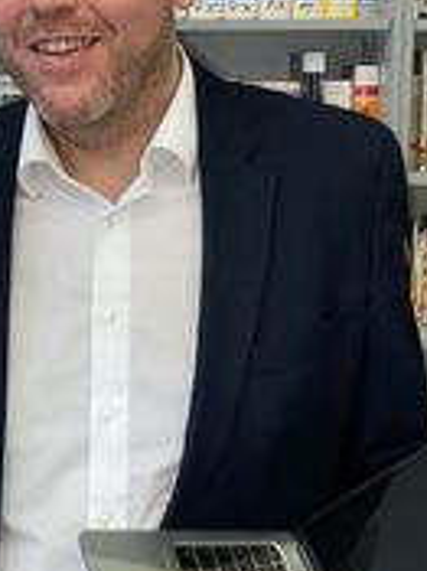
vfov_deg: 25.6
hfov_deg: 19.1
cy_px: 202
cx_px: 78
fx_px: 1252
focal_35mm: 76
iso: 50
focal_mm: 4.25
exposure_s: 1/17
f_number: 1.8
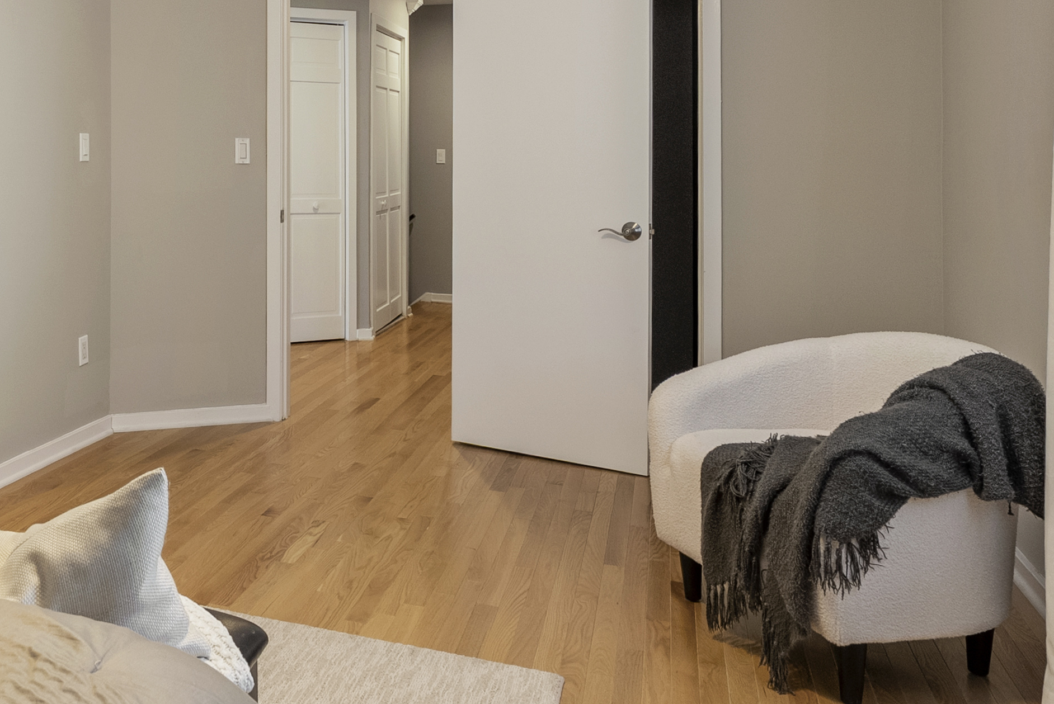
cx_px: 145
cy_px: 209
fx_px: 1055
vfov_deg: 36.4
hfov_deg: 48.6
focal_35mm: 36
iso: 800
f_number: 8
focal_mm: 16
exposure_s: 1/5
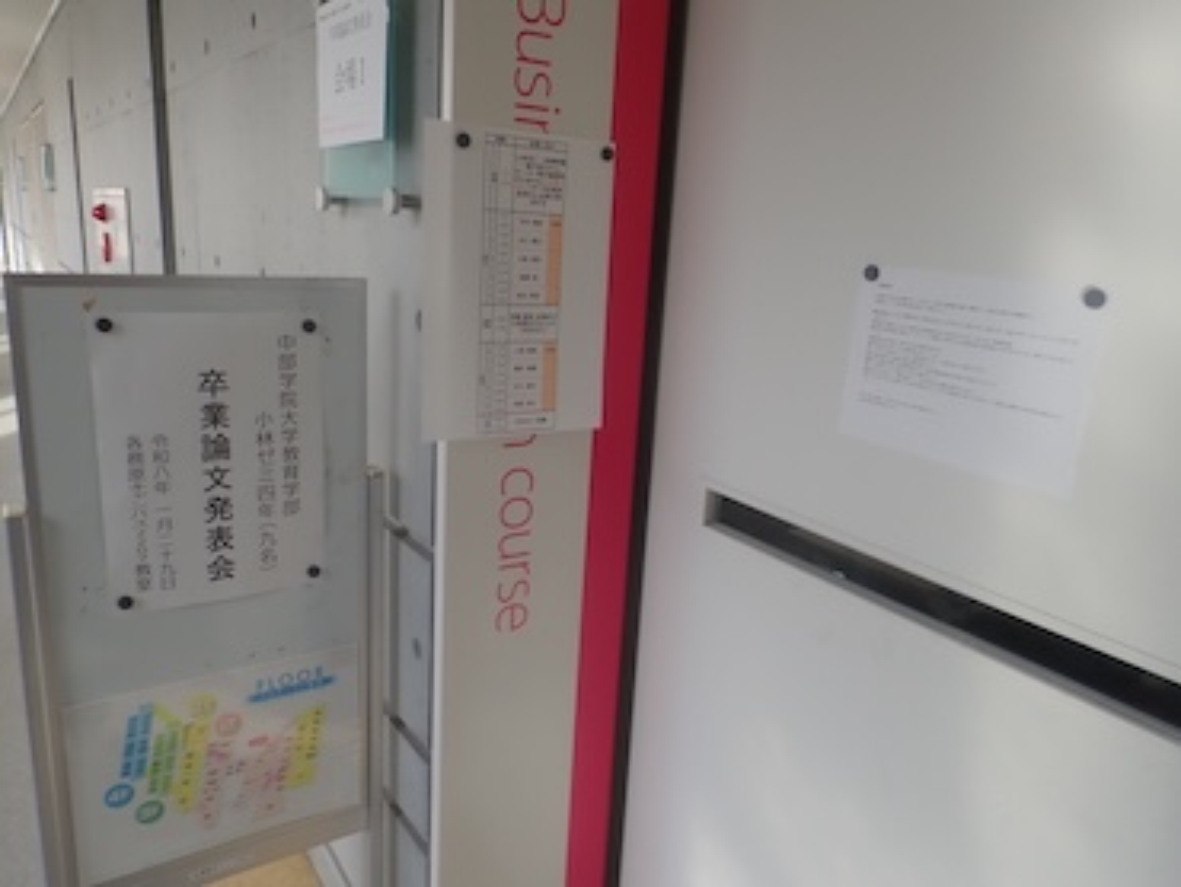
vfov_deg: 54.9
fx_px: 853
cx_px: 590
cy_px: 444
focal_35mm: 25
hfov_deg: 69.4
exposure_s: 1/125
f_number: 2.8
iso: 100
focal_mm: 4.5
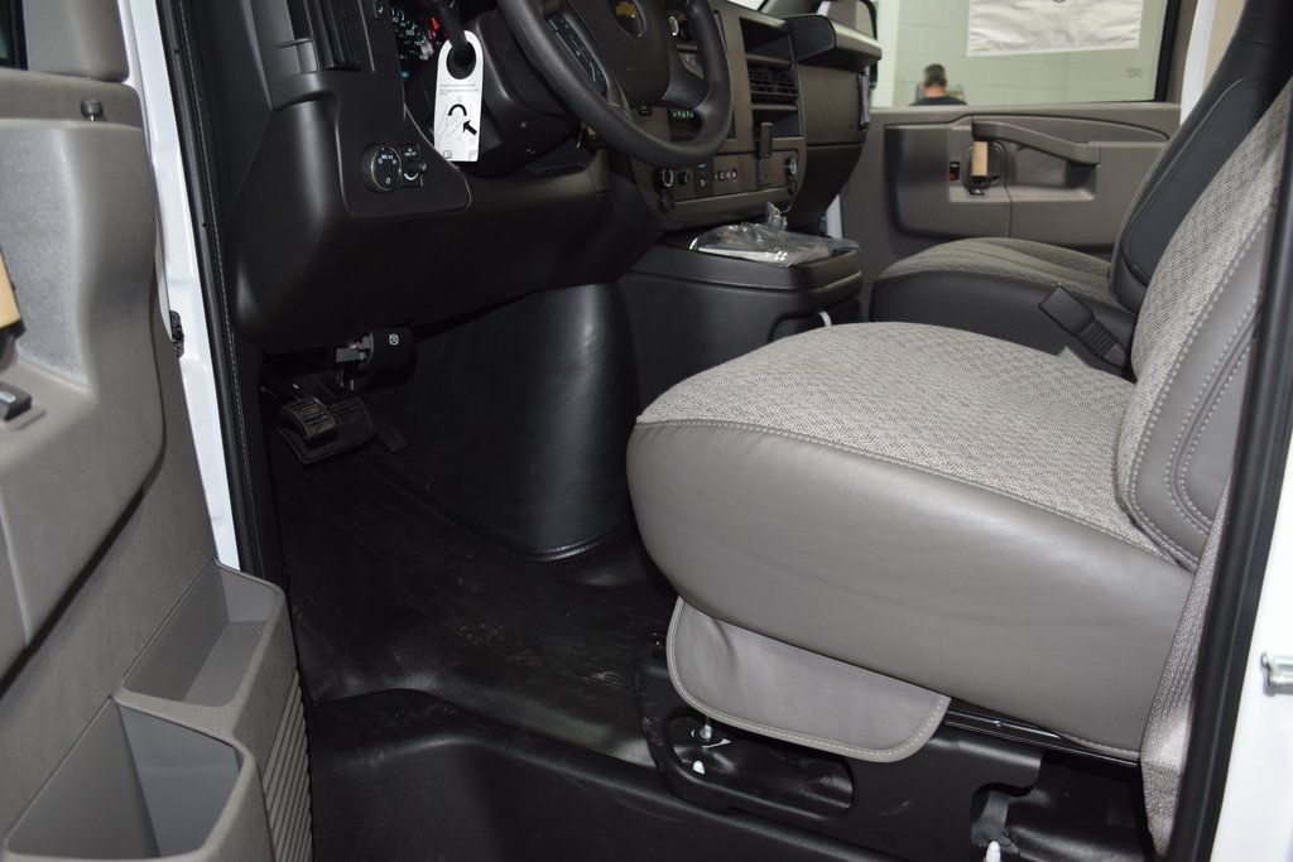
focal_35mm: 27
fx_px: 970
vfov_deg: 47.9
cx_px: 646
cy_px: 431
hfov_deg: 67.4
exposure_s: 1/60
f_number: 4
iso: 800
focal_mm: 18
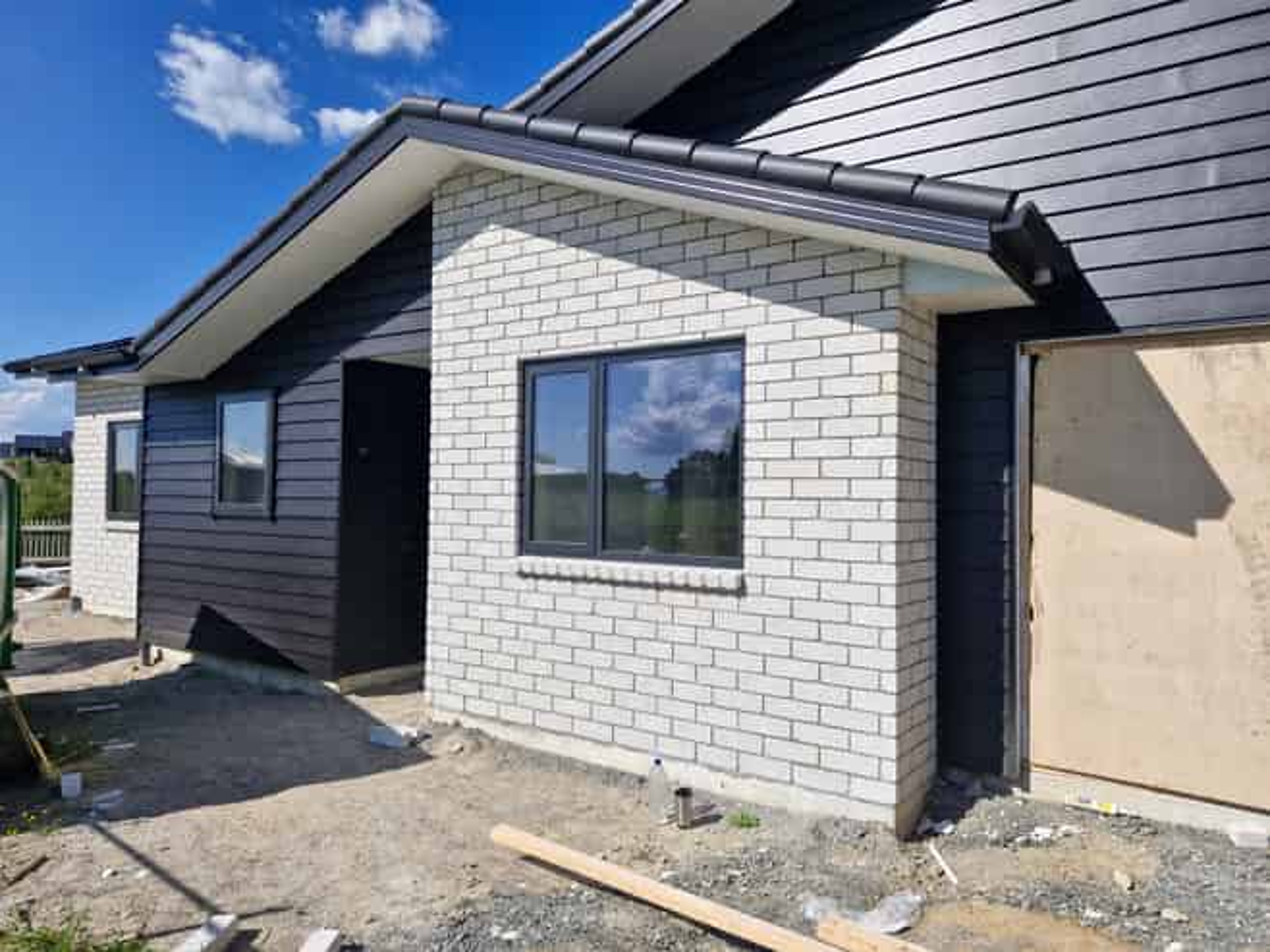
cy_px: 476
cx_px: 635
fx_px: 844
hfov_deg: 73.9
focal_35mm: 23
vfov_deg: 58.8
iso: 50
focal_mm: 5.54
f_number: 1.8
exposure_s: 1/3136
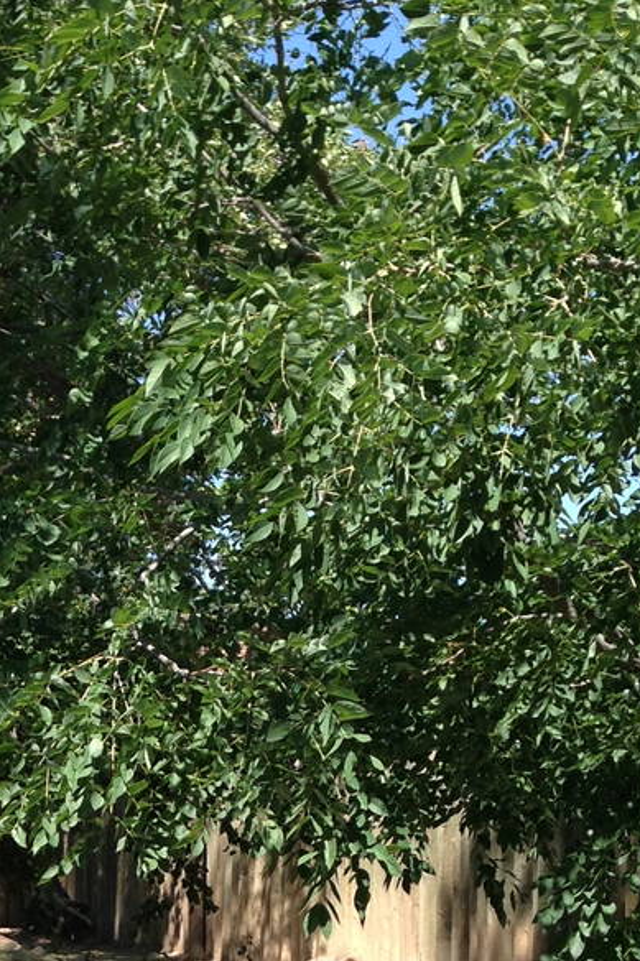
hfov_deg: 14.3
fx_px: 2508
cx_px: -41
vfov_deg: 20.1
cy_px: 1198
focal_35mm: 94
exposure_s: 1/547
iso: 50
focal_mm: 4.13
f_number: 2.4
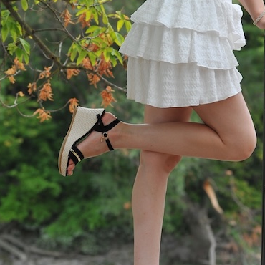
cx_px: 195
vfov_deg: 7.3
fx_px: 2087
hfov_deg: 7.3
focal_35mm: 241
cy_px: 43
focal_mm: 105
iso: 200
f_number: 6.3
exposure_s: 1/200
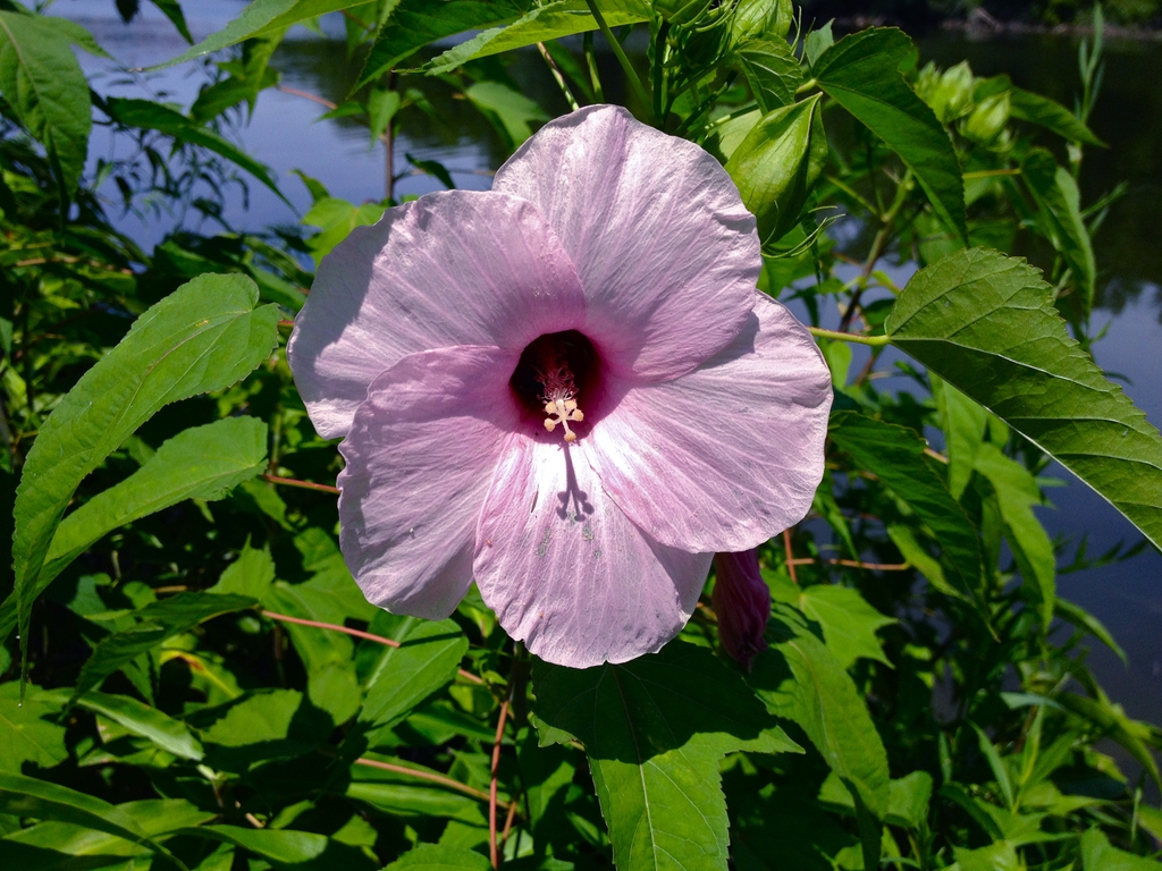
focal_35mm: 35
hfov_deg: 52.6
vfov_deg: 40.7
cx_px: 581
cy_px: 436
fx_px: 1175
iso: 64
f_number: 2.4
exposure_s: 1/2123
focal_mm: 4.28
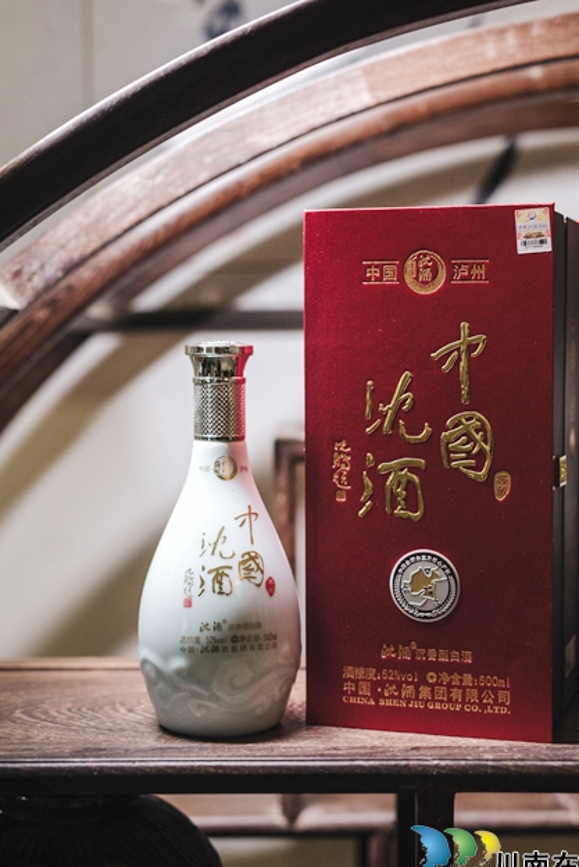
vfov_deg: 33.4
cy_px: 415
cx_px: 325
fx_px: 1445
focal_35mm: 60
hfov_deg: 22.6
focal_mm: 50
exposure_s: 1/400
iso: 1600
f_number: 2
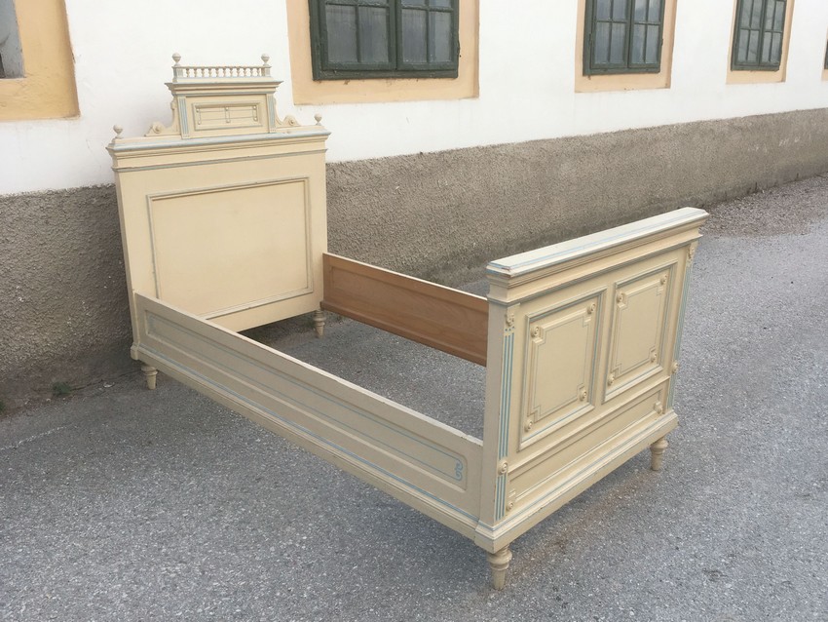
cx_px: 414
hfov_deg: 61.6
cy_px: 311
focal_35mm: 29
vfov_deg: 48.2
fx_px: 694
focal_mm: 4.15
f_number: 2.2
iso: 25
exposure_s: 1/630
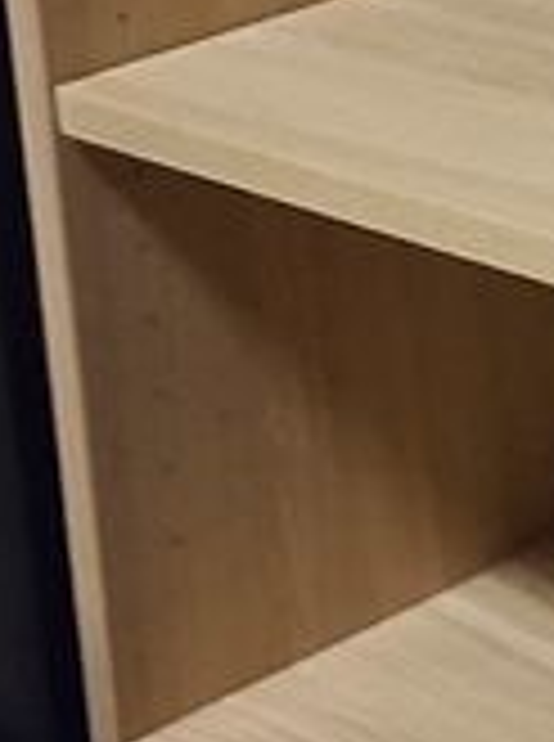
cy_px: -148
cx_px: 1230
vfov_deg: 12.2
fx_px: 3385
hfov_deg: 8.7
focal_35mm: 158
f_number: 1.8
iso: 1000
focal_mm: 3.98
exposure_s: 1/25
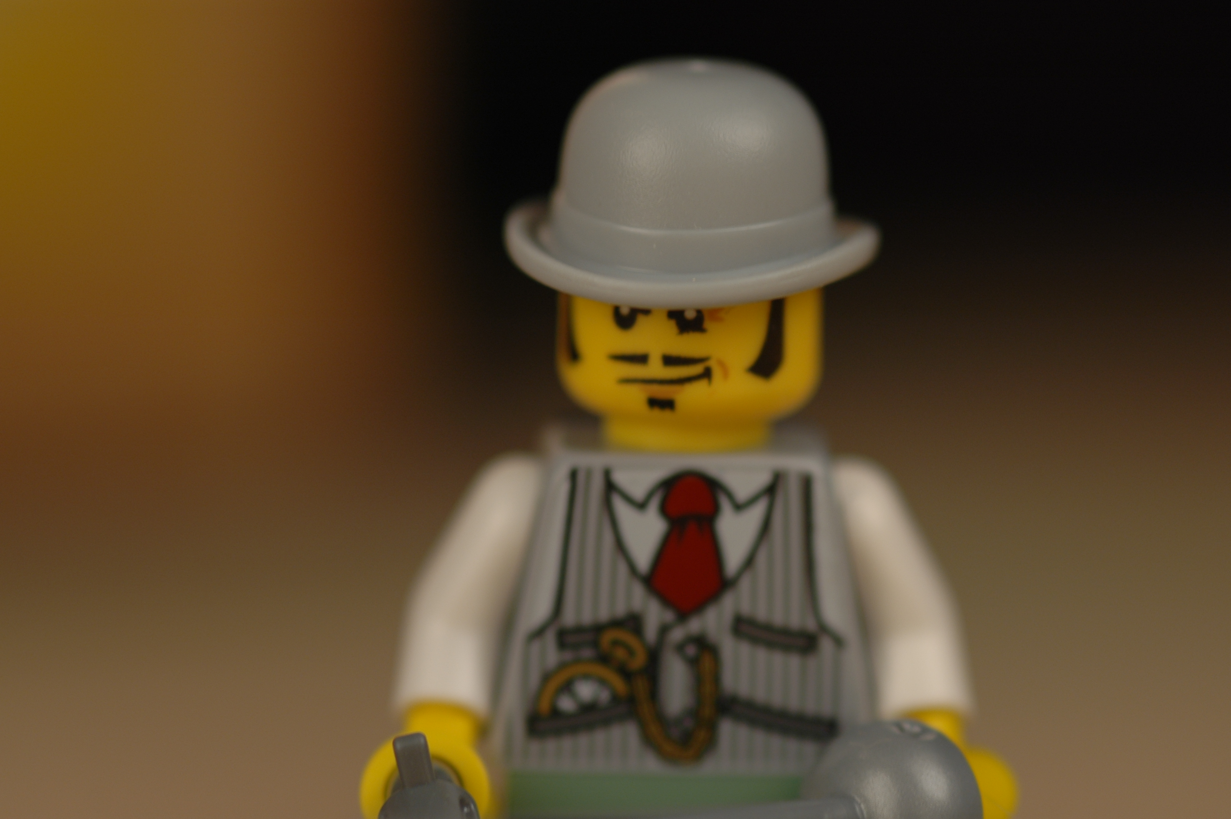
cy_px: 410
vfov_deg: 8.7
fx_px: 5381
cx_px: 616
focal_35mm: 158
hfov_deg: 13.1
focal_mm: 105
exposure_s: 1/50
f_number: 4
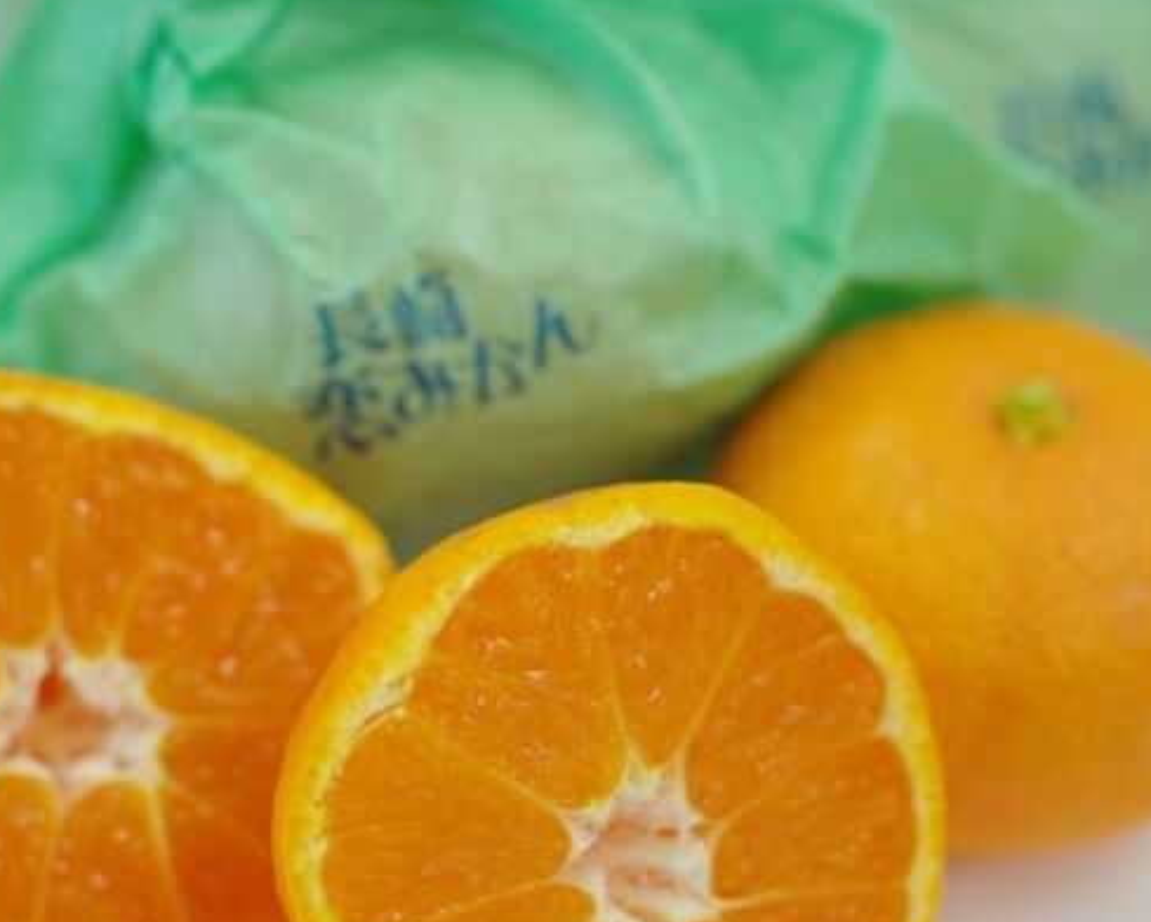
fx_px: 3136
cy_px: 473
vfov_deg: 16.7
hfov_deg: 20.7
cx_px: 421
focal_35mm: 92
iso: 400
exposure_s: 1/50
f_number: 2.8
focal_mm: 50
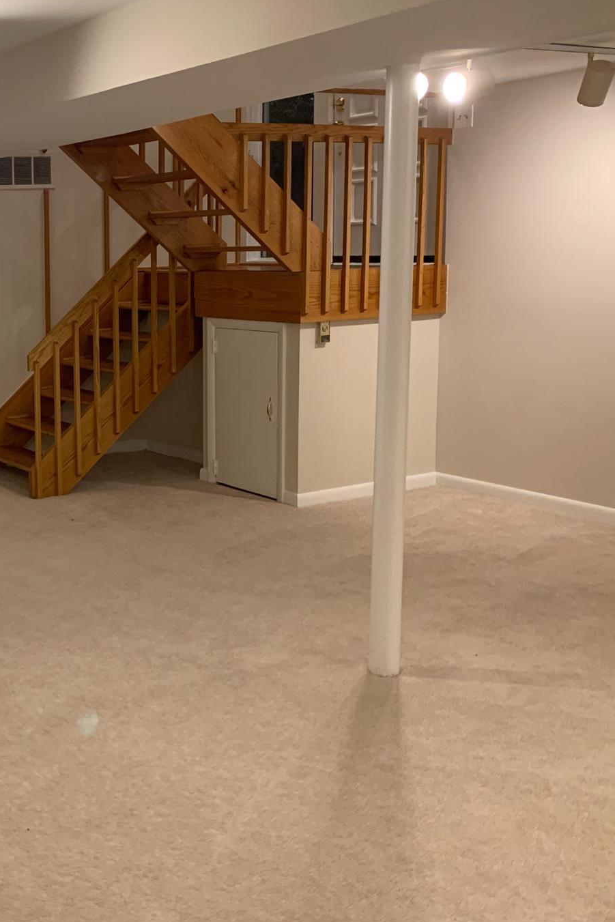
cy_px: 401
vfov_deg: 47.3
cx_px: -13
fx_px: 1050
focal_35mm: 41
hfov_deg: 30.2
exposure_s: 1/60
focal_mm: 4.25
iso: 160
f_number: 1.8
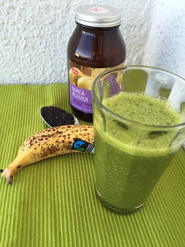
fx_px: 207
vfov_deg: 61.6
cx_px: 92
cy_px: 124
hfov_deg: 48.3
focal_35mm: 29
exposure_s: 1/121
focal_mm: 4.15
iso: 32
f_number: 2.2
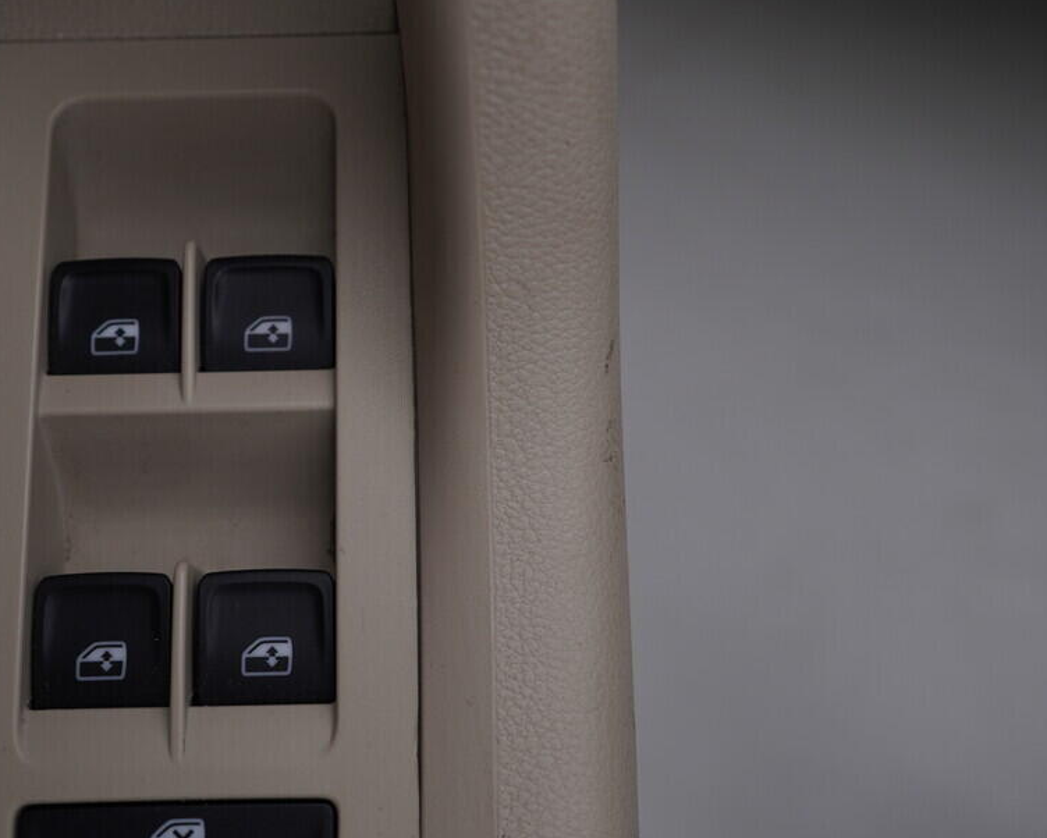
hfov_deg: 40.2
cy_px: 470
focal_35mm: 46
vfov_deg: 32.7
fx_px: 1426
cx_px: 430
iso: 125
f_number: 4
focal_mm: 24
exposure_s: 1/80
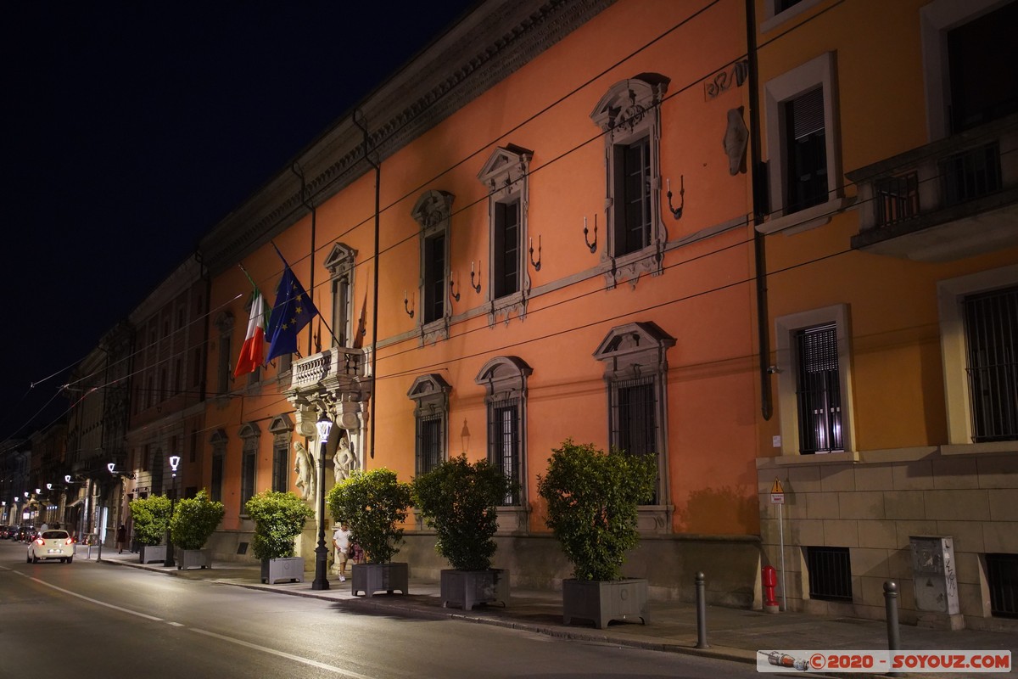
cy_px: 340
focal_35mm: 37
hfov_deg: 51.9
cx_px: 509
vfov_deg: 35.9
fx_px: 1046
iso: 6400
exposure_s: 1/60
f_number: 2.8
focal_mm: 37
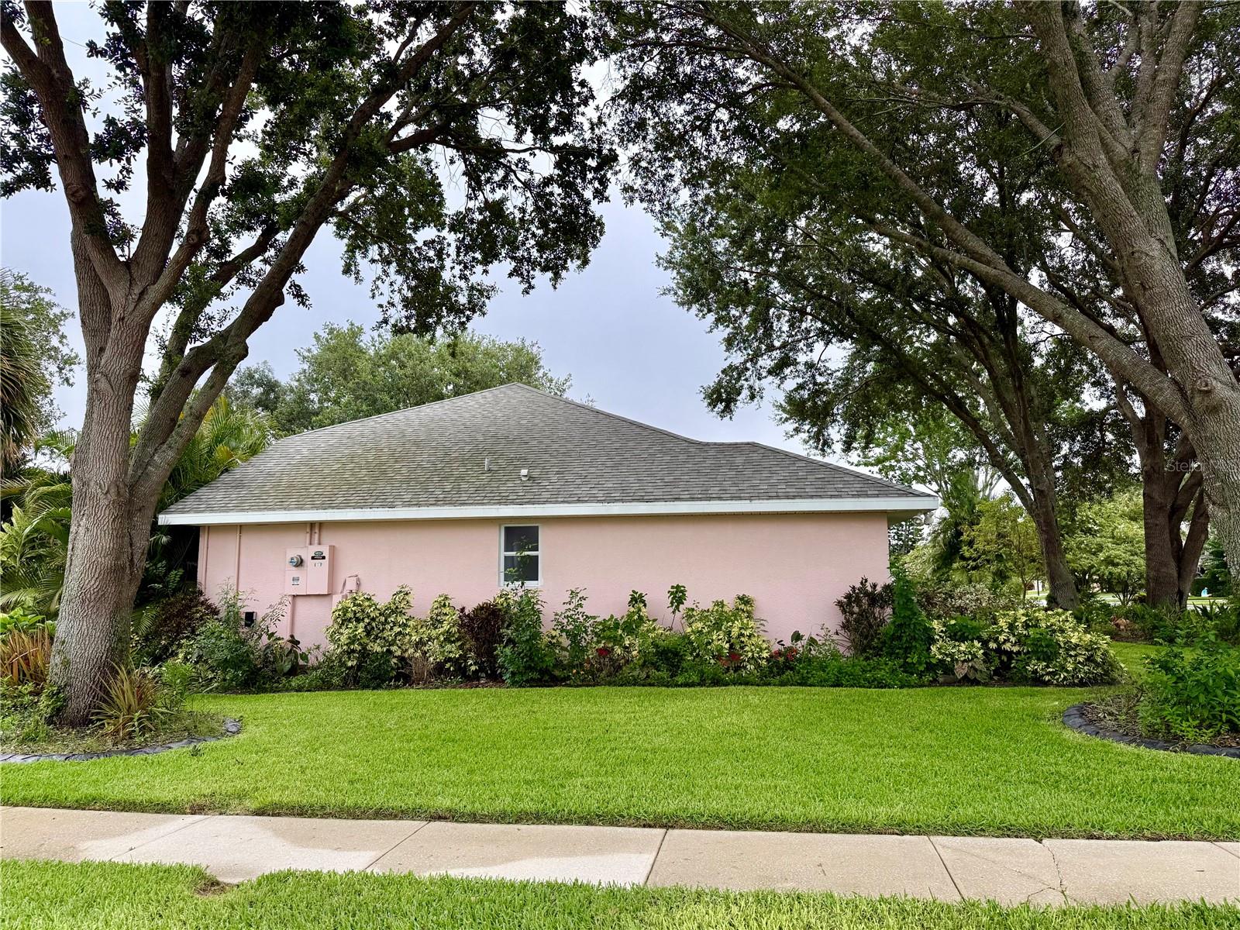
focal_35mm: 24
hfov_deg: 71.6
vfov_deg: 56.8
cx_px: 620
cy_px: 465
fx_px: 860
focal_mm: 6.76
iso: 80
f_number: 1.78
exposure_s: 1/722
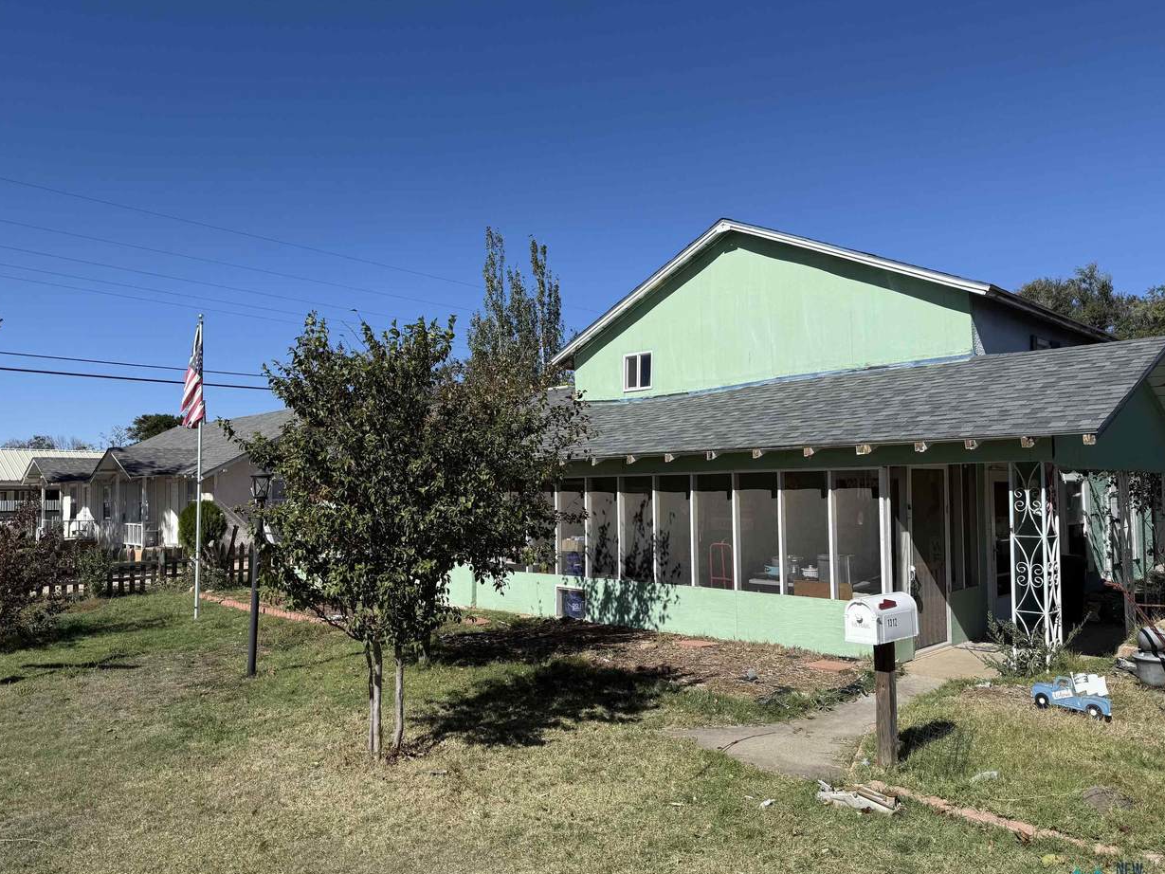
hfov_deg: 69.4
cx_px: 582
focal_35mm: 25
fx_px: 841
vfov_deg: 54.9
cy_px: 446
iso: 80
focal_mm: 6.76
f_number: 1.78
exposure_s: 1/5714
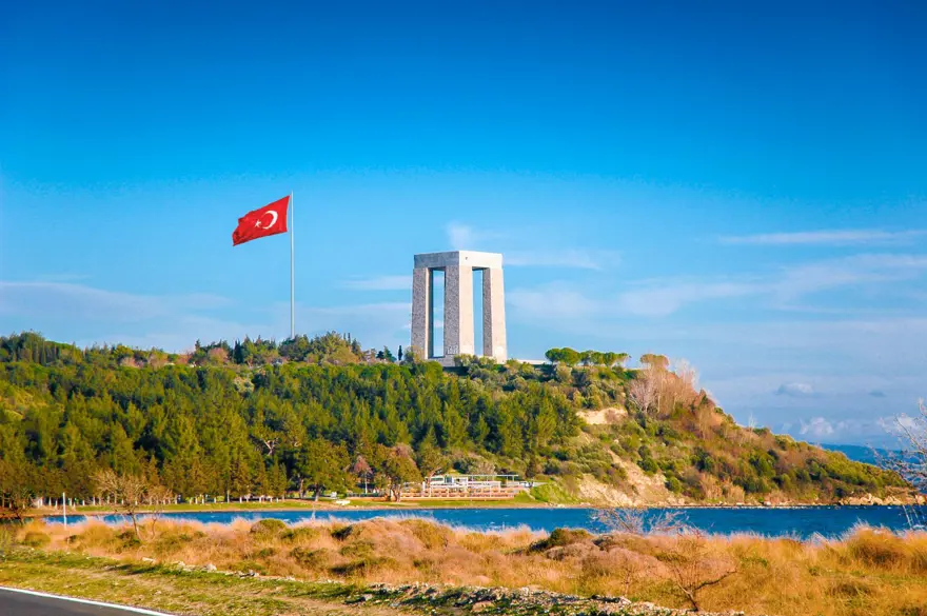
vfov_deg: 13.0
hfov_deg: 19.5
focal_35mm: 105
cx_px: 464
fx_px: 2701
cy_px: 308
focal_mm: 70
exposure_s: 1/1250
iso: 200
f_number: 4.5
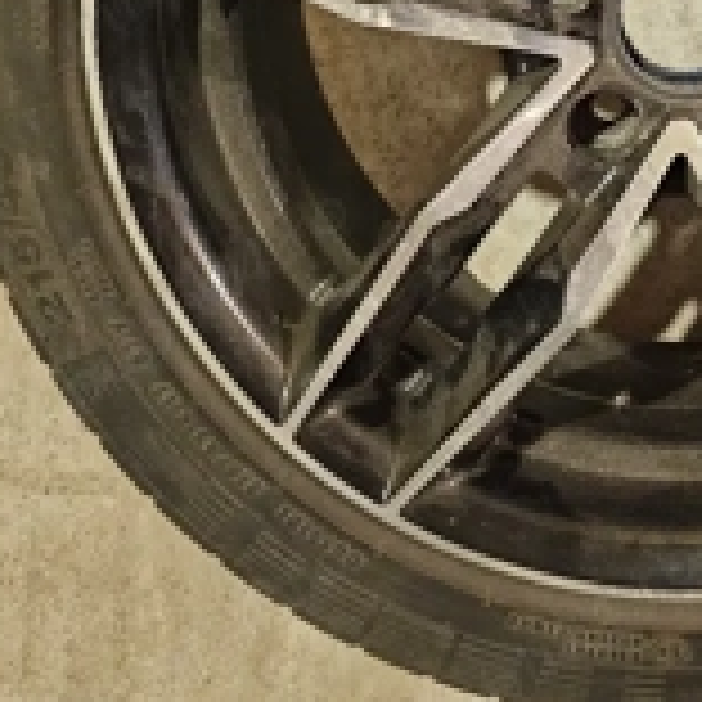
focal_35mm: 52
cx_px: 644
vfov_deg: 30.5
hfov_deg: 31.1
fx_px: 1193
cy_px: 4
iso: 640
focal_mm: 6.3
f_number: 1.7
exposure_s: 1/25
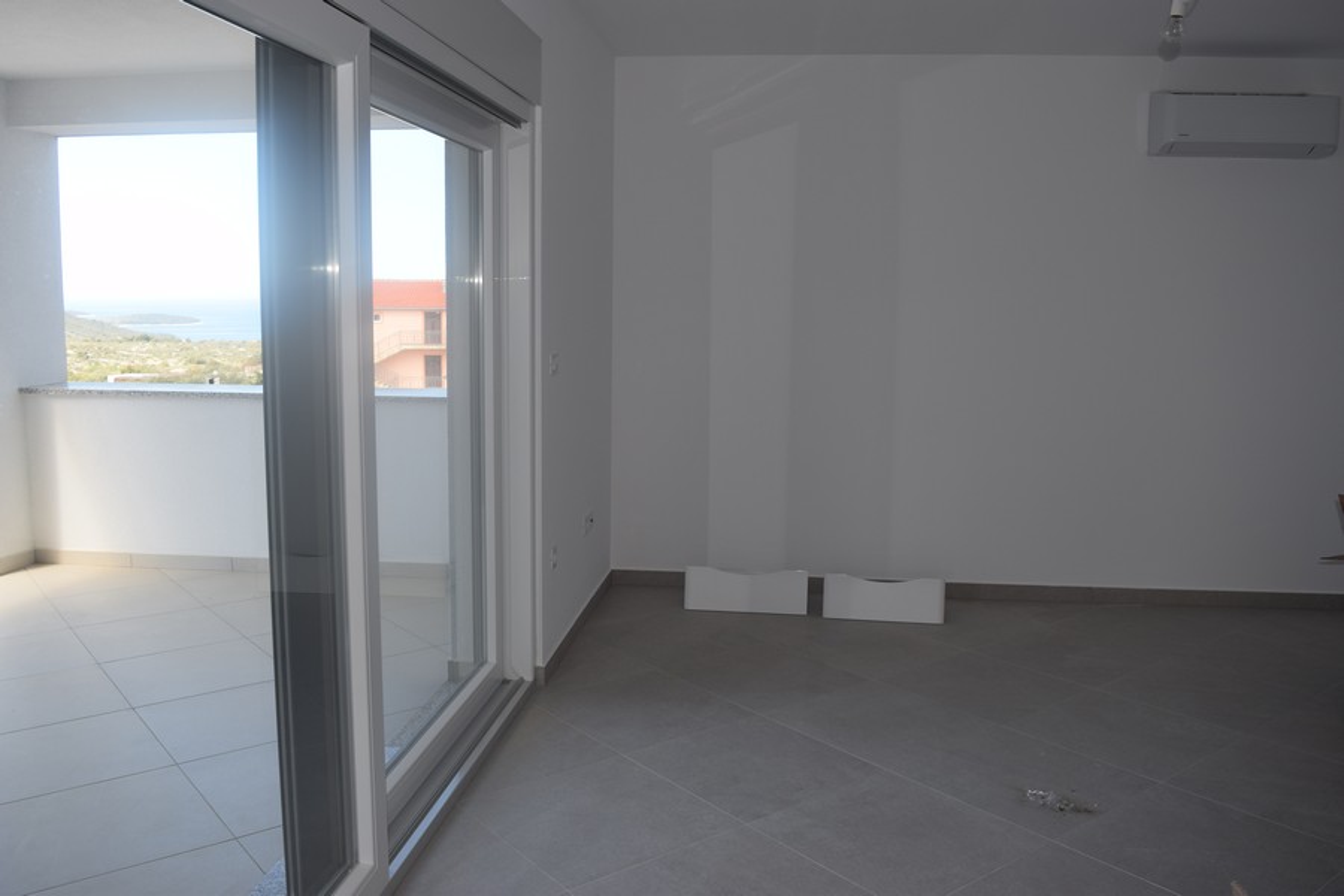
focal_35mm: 30
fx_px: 1120
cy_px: 448
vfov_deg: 43.6
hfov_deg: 61.9
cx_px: 672
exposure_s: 1/125
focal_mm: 20
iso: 140
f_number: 5.6
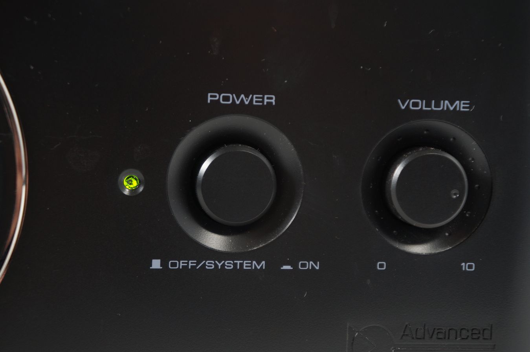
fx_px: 1014
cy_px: 176
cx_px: 265
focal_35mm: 69
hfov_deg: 29.3
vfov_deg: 19.7
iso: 200
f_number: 5
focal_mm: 46
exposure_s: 1/6
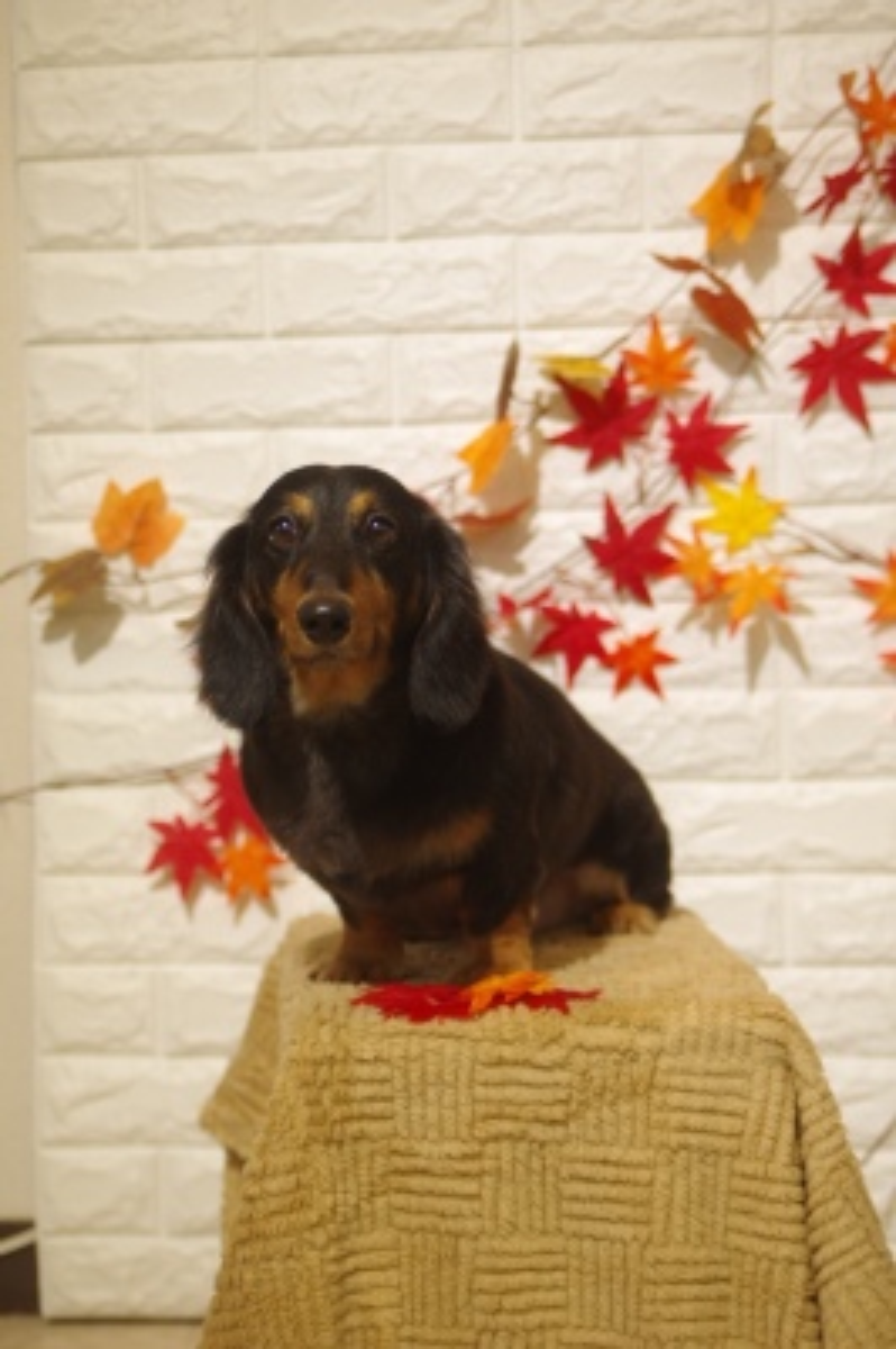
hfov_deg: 18.2
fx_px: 2805
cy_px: 674
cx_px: 448
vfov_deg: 27.0
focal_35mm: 75
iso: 320
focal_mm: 50
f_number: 2.8
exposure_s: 1/125
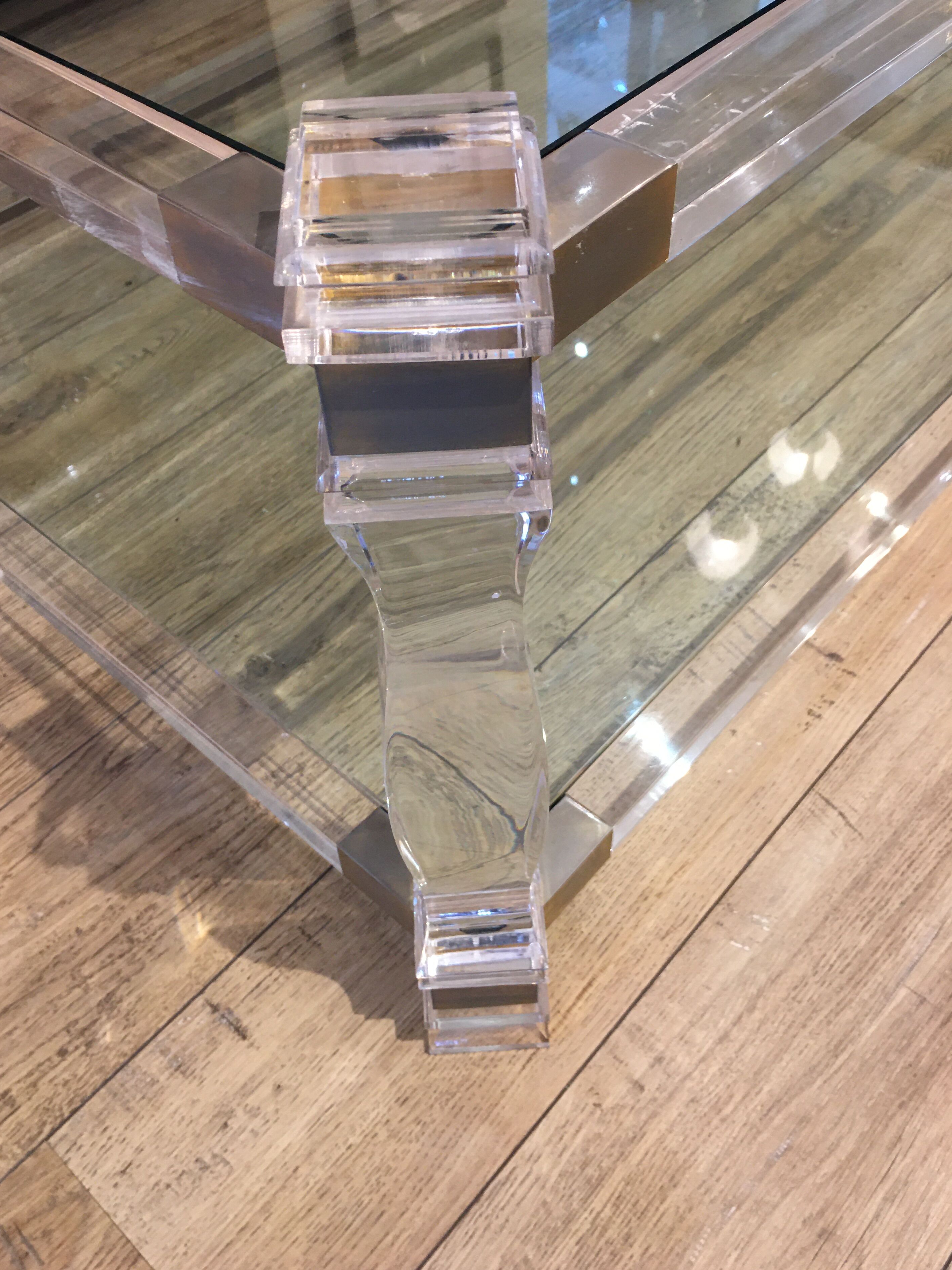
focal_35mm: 31
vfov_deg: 58.3
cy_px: 625
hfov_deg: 45.4
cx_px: 447
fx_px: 1137
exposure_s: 1/17
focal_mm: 4.15
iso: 64
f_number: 2.2
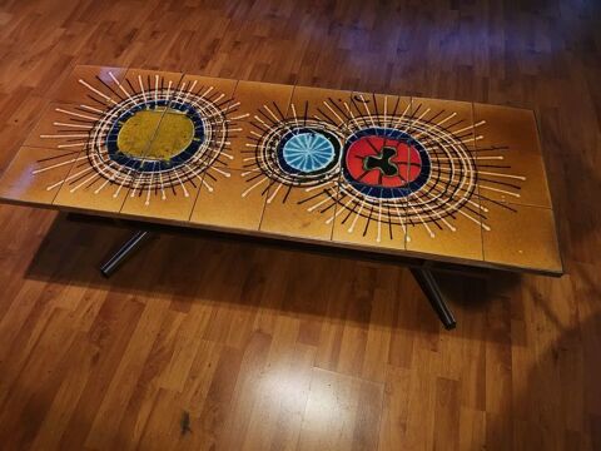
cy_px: 226
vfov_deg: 56.8
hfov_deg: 71.6
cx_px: 300
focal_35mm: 24
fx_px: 417
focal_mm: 5
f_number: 1.8
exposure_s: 1/25
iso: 1000
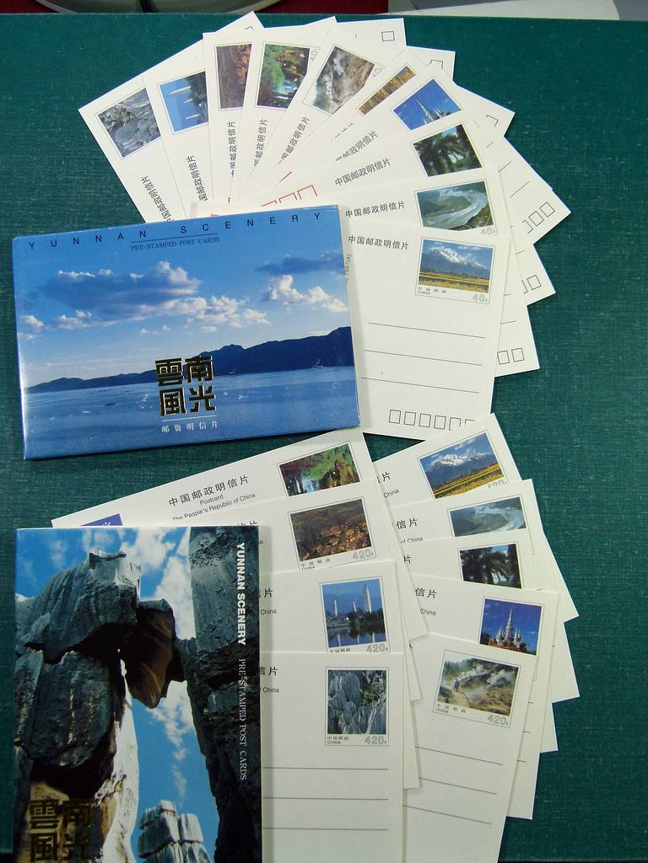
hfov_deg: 49.7
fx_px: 699
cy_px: 432
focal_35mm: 28
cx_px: 324
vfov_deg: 63.4
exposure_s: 1/125
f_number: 3.6
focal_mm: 5.1
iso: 100
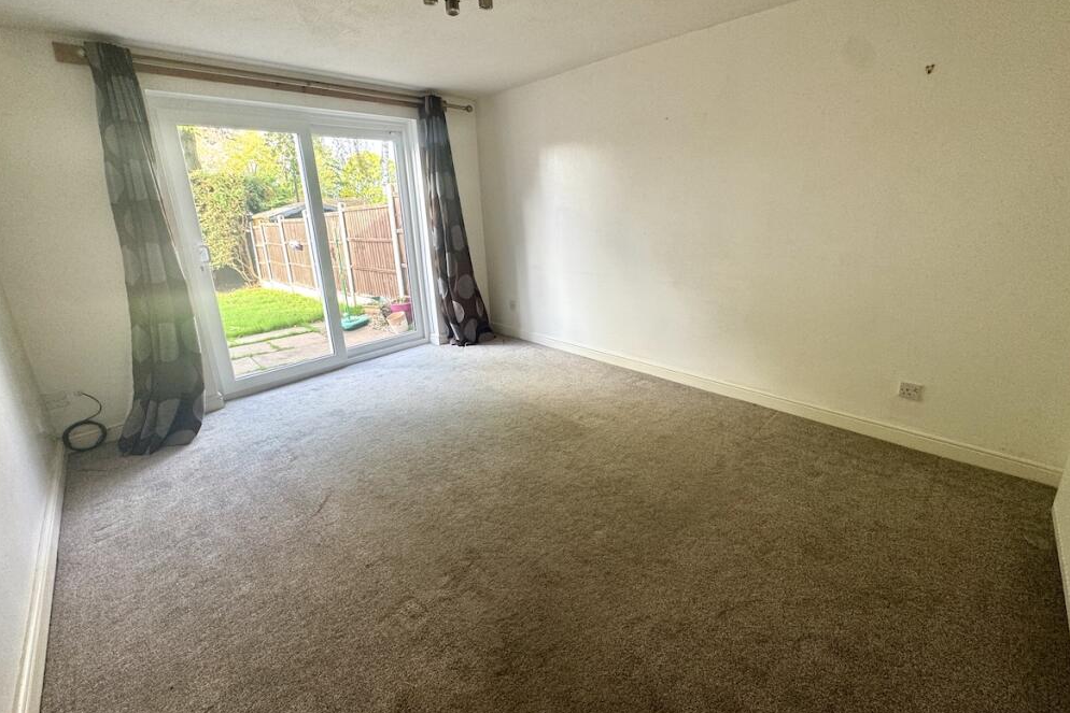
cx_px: 546
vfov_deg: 77.0
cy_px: 314
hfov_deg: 100.4
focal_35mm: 15
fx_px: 446
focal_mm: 2.22
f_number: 2.2
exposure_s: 1/99
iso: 125
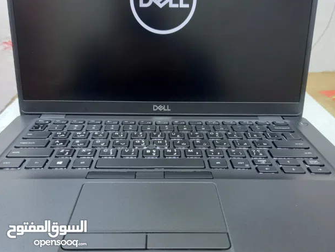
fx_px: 252
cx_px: 168
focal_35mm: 26
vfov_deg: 53.1
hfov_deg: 67.3
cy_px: 129
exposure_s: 1/33
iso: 250
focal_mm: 4.6
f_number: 2
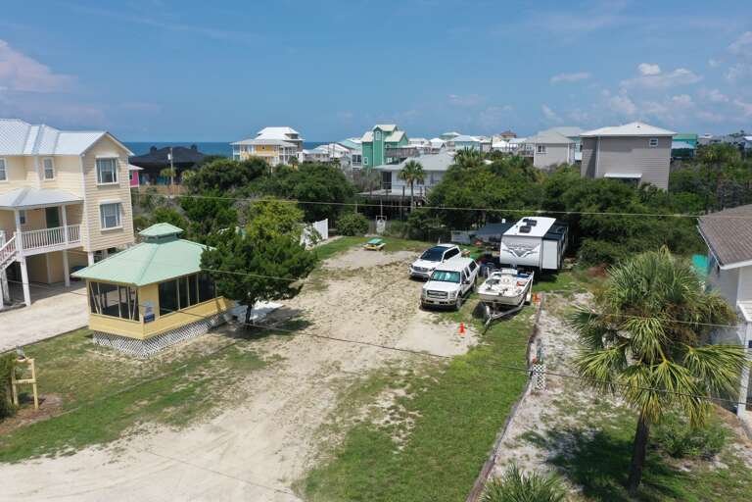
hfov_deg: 65.5
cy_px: 251
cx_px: 376
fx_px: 585
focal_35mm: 28
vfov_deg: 46.4
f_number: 6.3
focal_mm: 10.26
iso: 100
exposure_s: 1/640
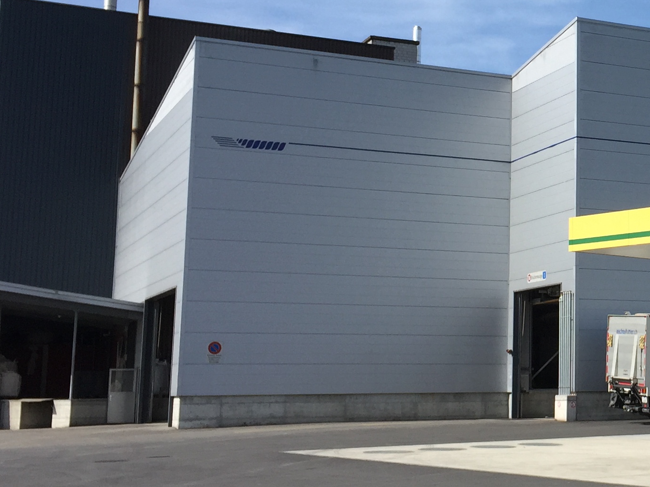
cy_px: 191
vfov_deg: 21.3
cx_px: 680
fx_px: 1296
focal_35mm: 69
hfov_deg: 26.4
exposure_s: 1/2198
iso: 32
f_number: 2.2
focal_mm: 4.15
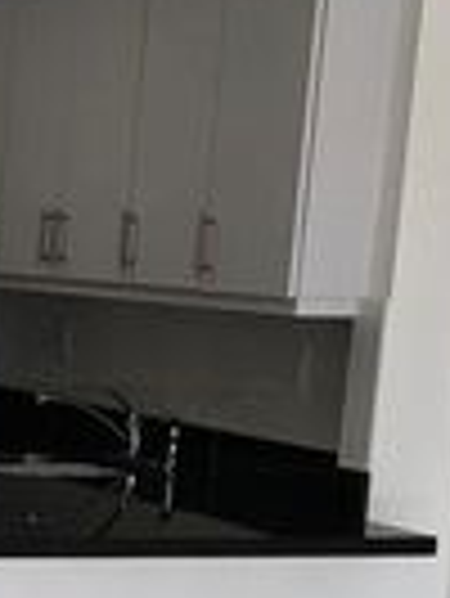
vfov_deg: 13.5
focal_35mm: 140
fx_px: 2423
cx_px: -598
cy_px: 789
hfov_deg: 9.5
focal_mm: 3.99
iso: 40
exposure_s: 1/120
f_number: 1.8
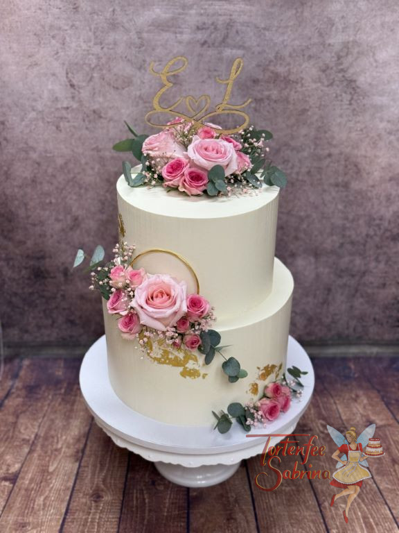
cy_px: 266
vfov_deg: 39.7
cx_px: 200
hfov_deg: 30.3
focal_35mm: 48
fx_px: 738
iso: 64
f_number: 1.78
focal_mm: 6.76
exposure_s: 1/50
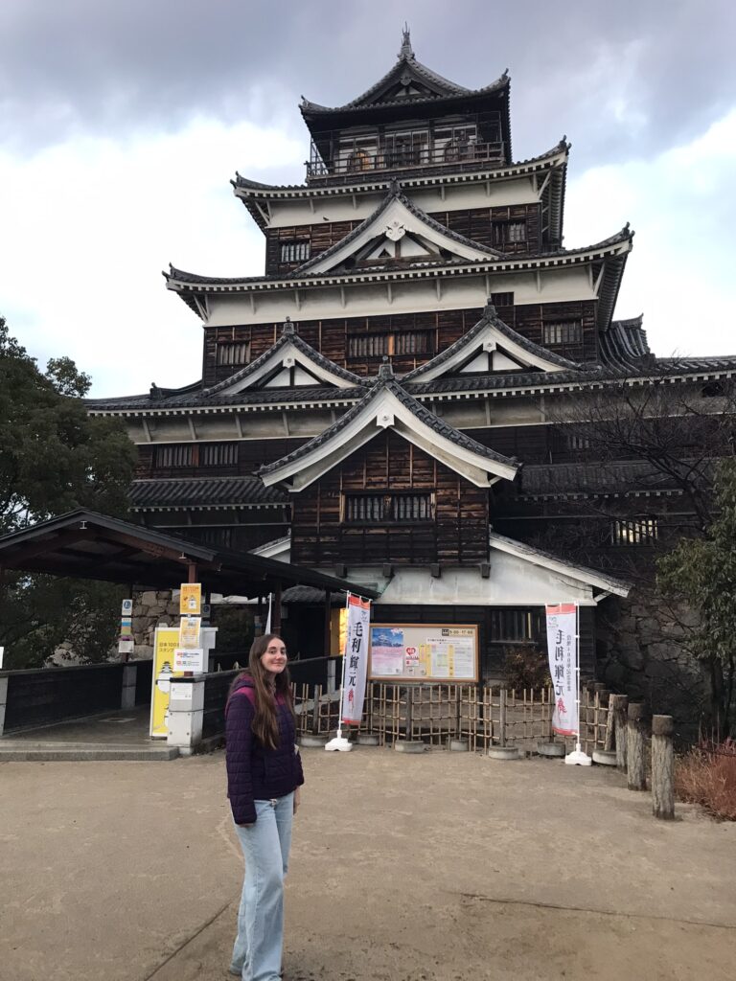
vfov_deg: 63.4
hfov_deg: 49.7
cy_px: 490
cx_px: 368
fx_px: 794
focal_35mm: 28
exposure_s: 1/30
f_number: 1.8
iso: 25
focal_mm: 3.99
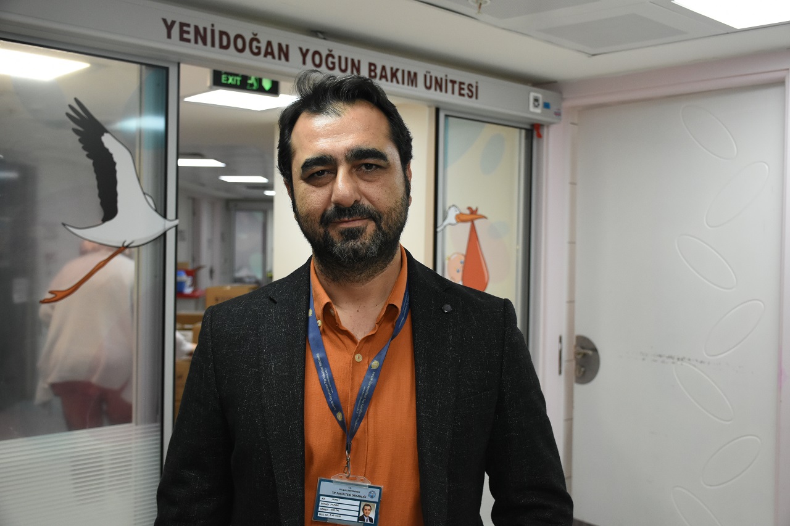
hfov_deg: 49.6
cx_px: 395
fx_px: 856
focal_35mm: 39
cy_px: 263
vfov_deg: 34.2
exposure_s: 1/250
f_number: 4
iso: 1600
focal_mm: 26
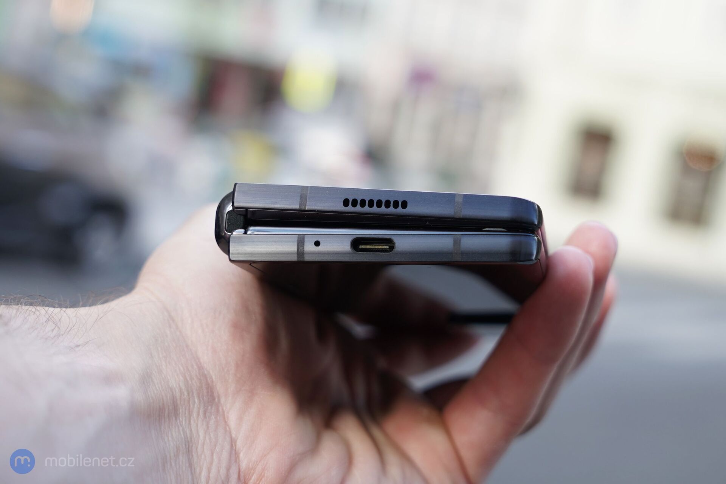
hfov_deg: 54.4
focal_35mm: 35
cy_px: 242
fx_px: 706
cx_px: 363
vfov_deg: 37.9
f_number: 4
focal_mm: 35
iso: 200
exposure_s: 1/50
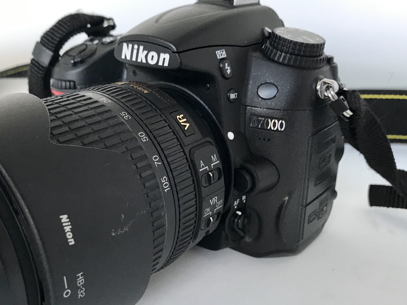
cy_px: 161
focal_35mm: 40
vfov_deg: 36.0
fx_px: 470
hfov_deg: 46.5
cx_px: 157
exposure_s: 1/33
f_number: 1.8
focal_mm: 3.99
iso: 25
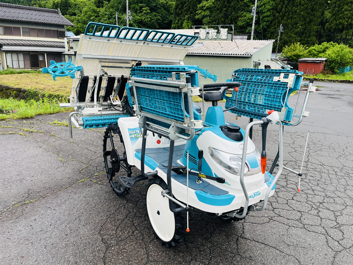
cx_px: 176
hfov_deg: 67.3
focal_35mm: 26
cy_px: 132
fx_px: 265
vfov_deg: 53.1
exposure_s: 1/272
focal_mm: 5.1
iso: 40
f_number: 1.6
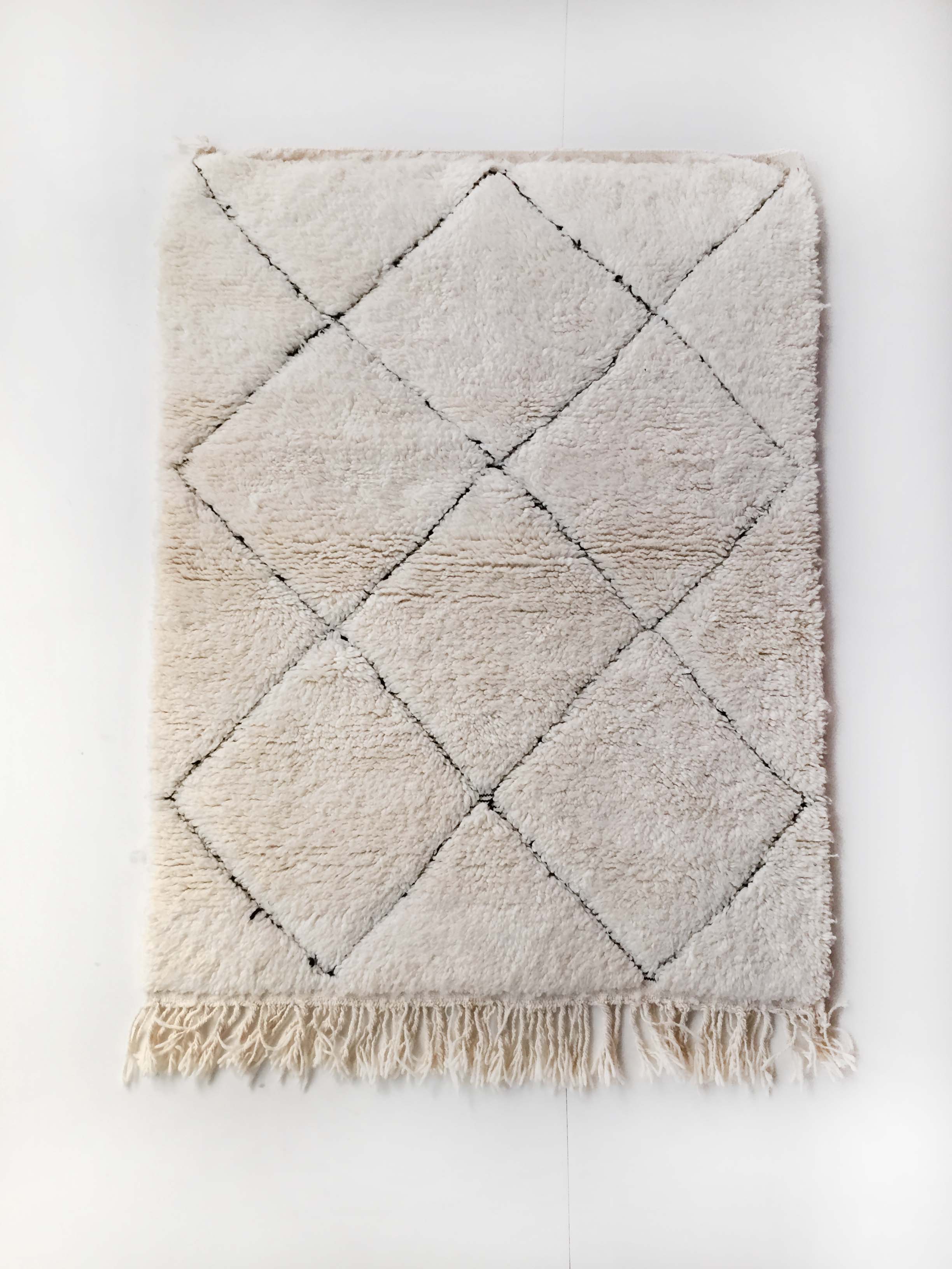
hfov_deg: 48.2
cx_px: 476
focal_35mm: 29
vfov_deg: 61.7
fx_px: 1063
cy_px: 634
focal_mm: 4.15
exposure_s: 1/33
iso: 40
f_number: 2.2
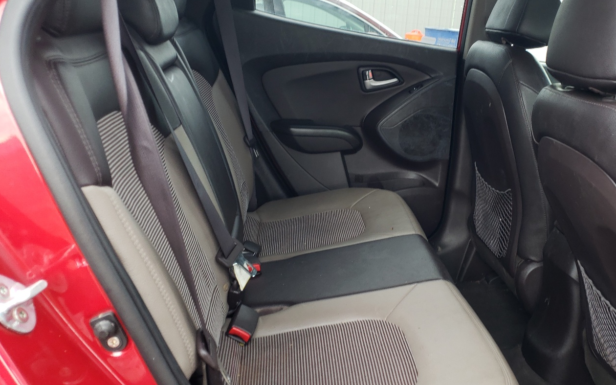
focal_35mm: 35
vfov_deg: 36.3
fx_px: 587
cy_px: 189
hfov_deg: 54.7
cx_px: 385
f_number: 1.5
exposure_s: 1/60.2
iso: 51
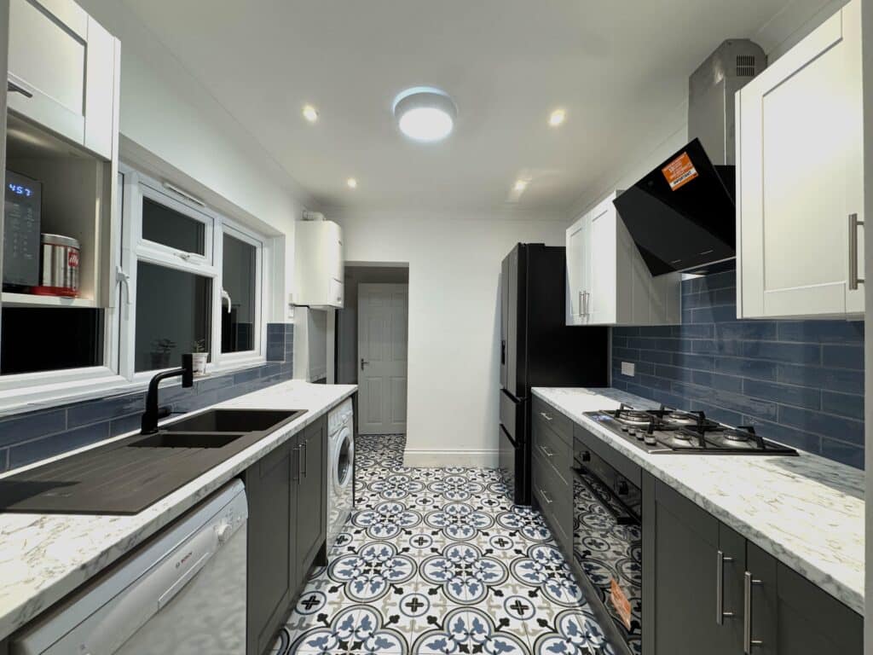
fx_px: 353
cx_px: 436
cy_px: 328
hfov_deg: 102.1
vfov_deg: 85.7
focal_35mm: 14
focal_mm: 2.22
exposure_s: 1/100
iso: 250
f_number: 2.2
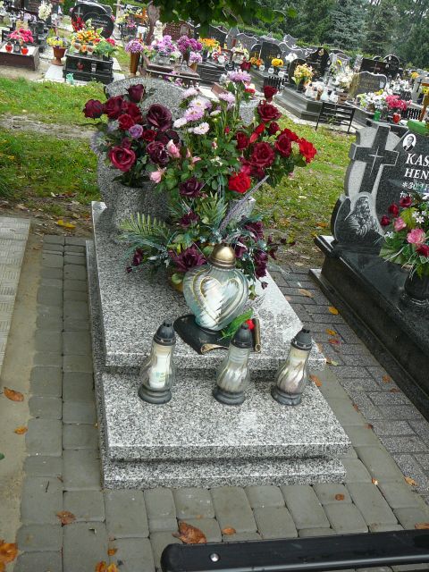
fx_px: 578
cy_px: 286
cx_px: 214
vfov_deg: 52.6
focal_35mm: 35
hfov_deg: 40.7
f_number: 2.8
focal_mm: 5.2
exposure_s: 1/100
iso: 80
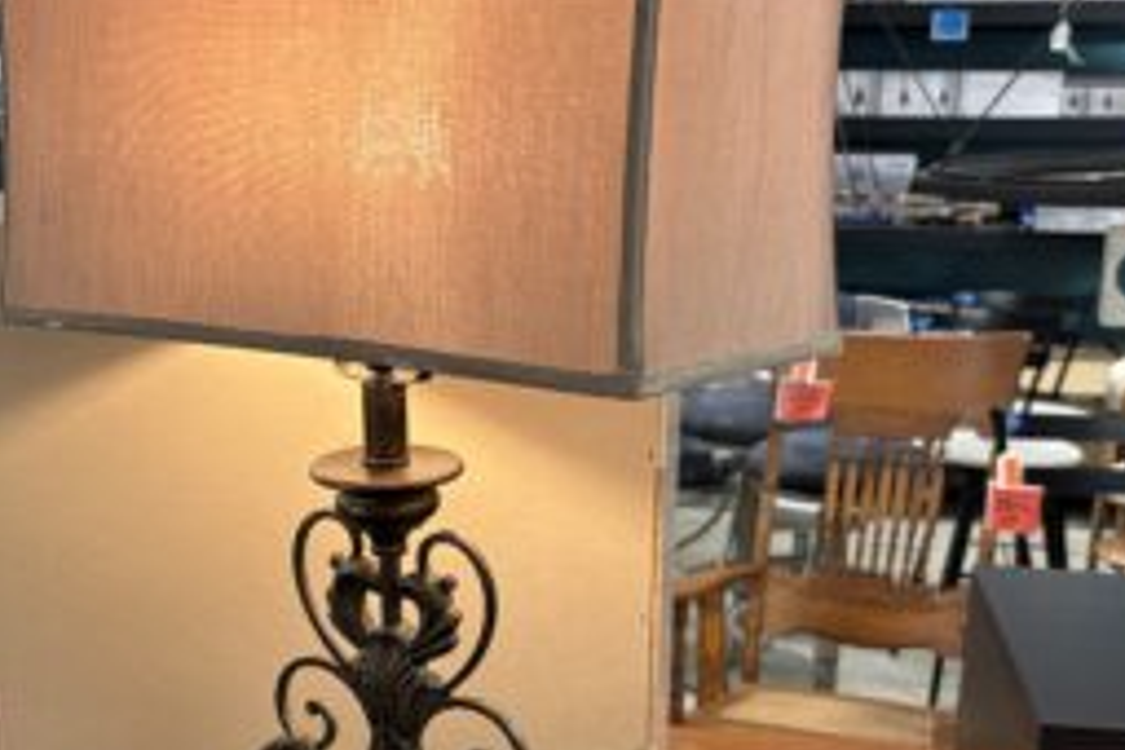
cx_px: 388
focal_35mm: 53
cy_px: 488
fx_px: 1656
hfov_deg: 37.2
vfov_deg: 25.4
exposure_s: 1/60
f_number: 1.6
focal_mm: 5.96
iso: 250
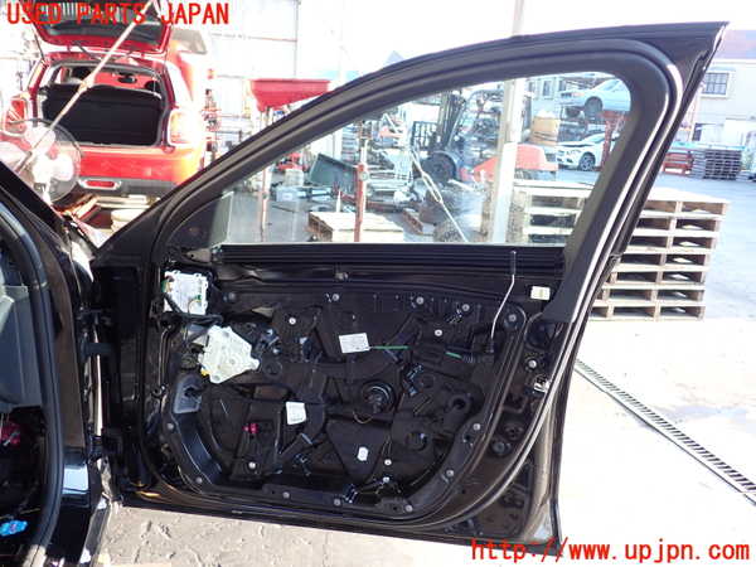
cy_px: 284
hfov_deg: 60.0
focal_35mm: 30
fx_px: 655
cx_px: 378
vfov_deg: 46.8
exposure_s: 1/125
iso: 160
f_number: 2.3
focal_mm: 5.4
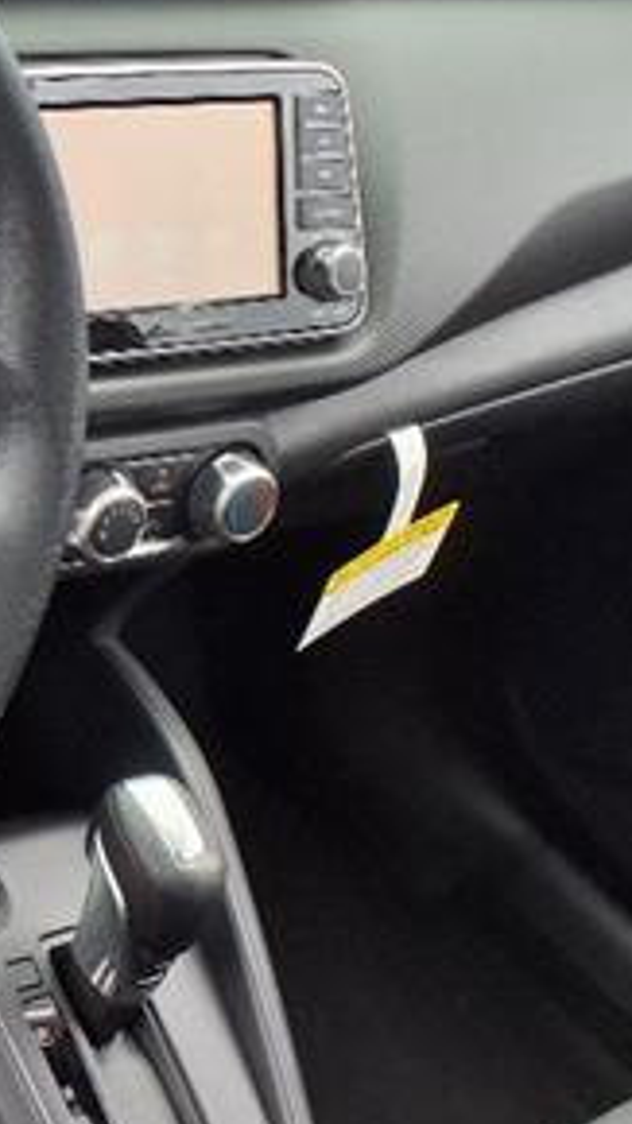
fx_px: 1938
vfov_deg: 32.0
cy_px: 345
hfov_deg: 15.7
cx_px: -520
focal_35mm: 65
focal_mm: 3.58
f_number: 1.9
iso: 40
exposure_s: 1/167
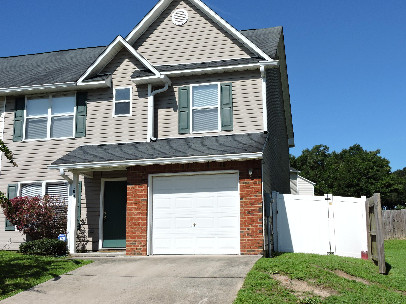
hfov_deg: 46.8
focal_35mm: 40
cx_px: 203
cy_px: 152
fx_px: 469
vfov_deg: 36.0
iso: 100
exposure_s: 1/1000
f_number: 4.2
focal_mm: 7.2
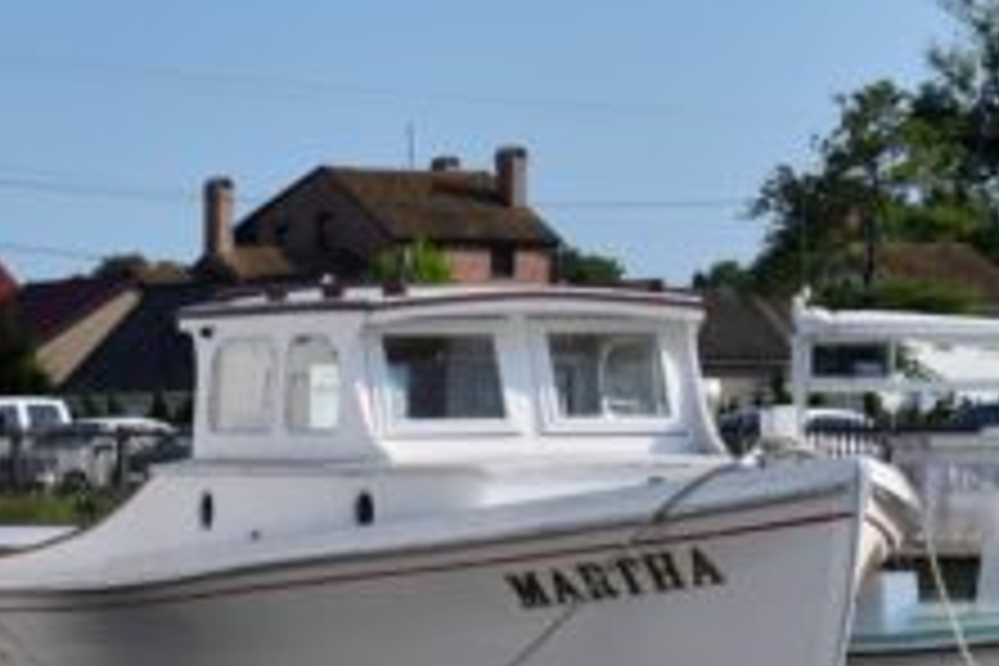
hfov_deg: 12.7
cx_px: 144
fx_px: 4460
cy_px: 567
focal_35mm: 161
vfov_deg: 8.5
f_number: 10
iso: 200
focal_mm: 31
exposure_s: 1/400
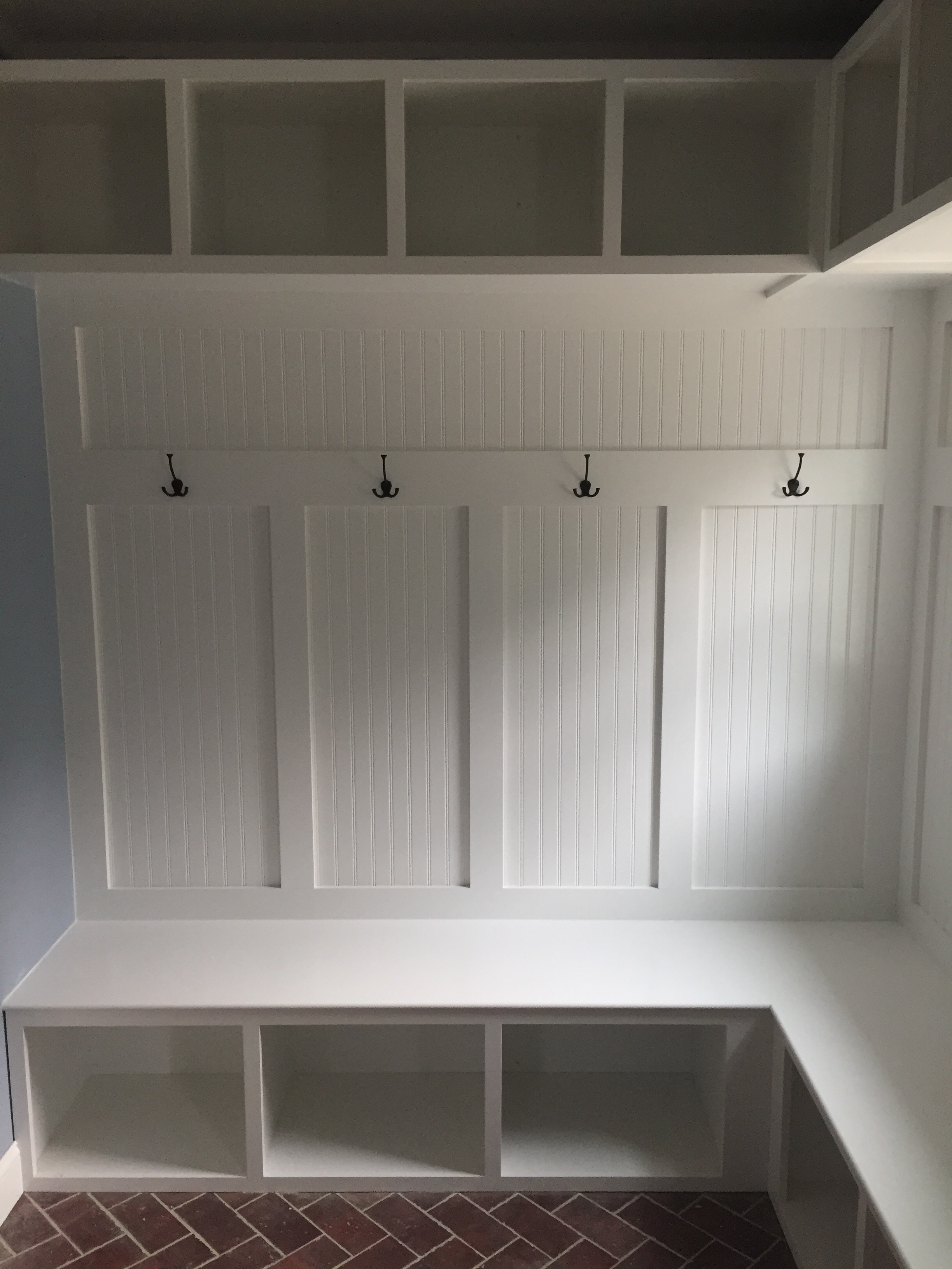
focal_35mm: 29
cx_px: 476
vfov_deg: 61.7
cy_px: 634
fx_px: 1063
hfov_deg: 48.2
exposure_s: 1/30
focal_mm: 4.15
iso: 100
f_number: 2.2
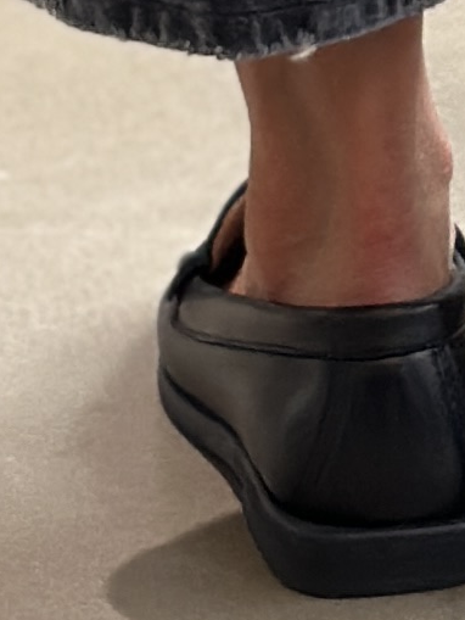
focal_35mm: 380
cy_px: -1320
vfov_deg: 4.9
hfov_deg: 3.9
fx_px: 6803
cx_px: 550
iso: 125
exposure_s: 1/121
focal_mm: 6.86
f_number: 1.78
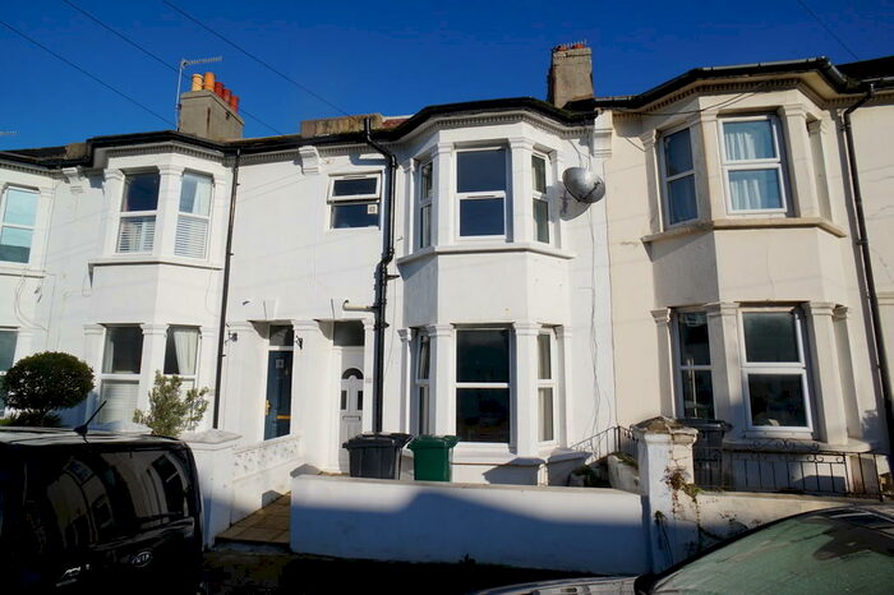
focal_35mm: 24
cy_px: 298
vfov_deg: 53.1
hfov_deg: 73.8
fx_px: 596
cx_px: 447
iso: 100
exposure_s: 1/125
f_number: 14
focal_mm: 16
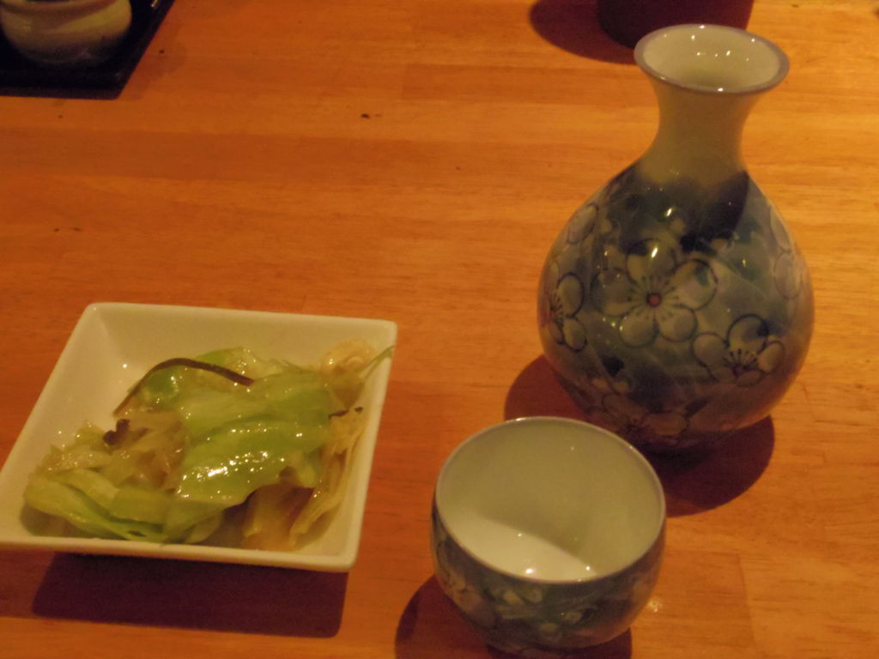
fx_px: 1193
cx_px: 440
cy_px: 330
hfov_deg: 40.4
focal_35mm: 47
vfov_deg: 30.9
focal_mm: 8.5
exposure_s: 1/10
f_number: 8
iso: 3200
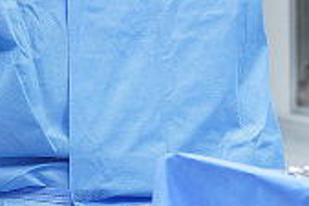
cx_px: -166
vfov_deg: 7.4
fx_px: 1555
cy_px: -154
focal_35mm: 181
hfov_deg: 10.9
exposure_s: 1/160
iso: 3200
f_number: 5
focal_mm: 45
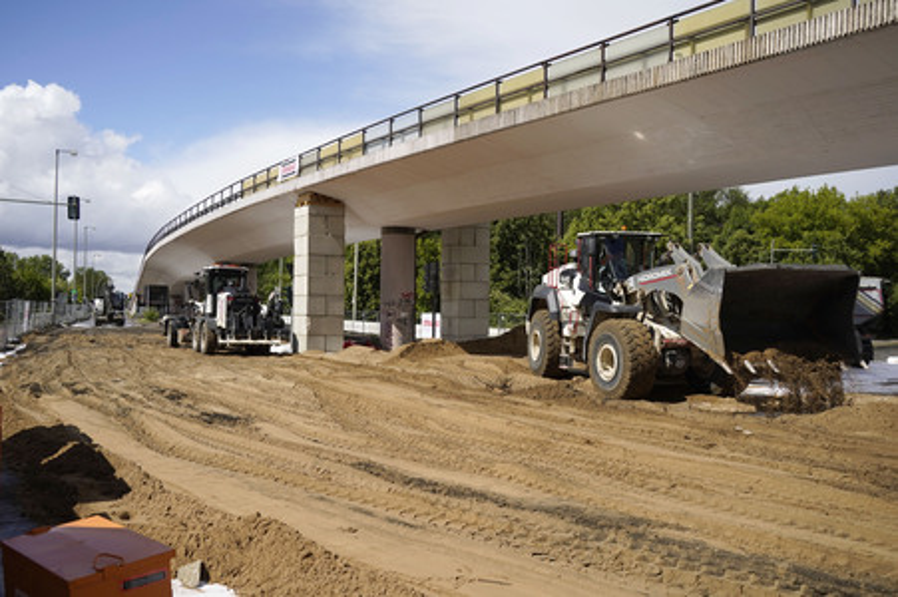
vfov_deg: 38.8
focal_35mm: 34
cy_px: 298
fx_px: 847
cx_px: 449
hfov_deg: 55.8
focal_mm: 34
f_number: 6.3
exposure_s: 1/2000
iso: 320
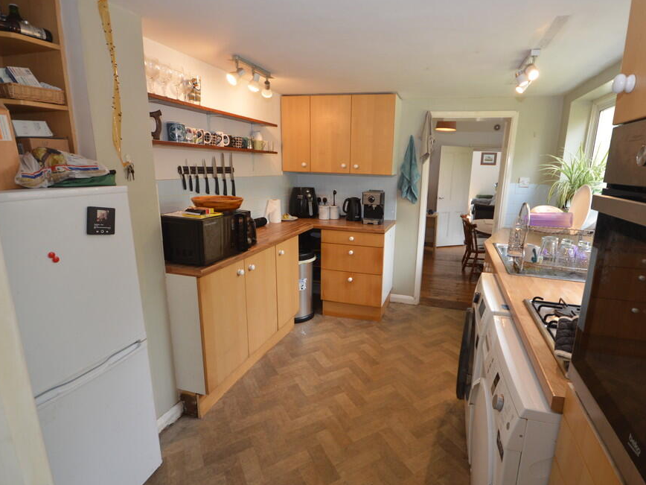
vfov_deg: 74.7
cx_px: 361
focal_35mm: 17
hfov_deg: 90.6
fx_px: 317
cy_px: 240
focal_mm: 10
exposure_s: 1/60
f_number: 4
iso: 400
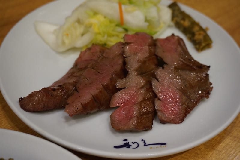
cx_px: 120
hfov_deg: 45.0
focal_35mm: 44
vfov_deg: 30.8
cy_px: 80
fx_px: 290
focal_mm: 29
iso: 800
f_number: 4.5
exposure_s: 1/60
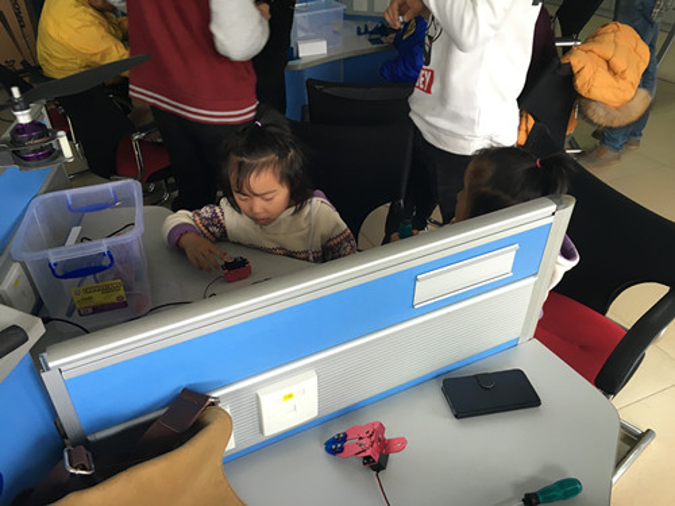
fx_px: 565
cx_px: 338
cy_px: 253
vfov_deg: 48.2
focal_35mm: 29
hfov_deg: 61.7
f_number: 2.2
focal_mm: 4.15
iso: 64
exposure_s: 1/33
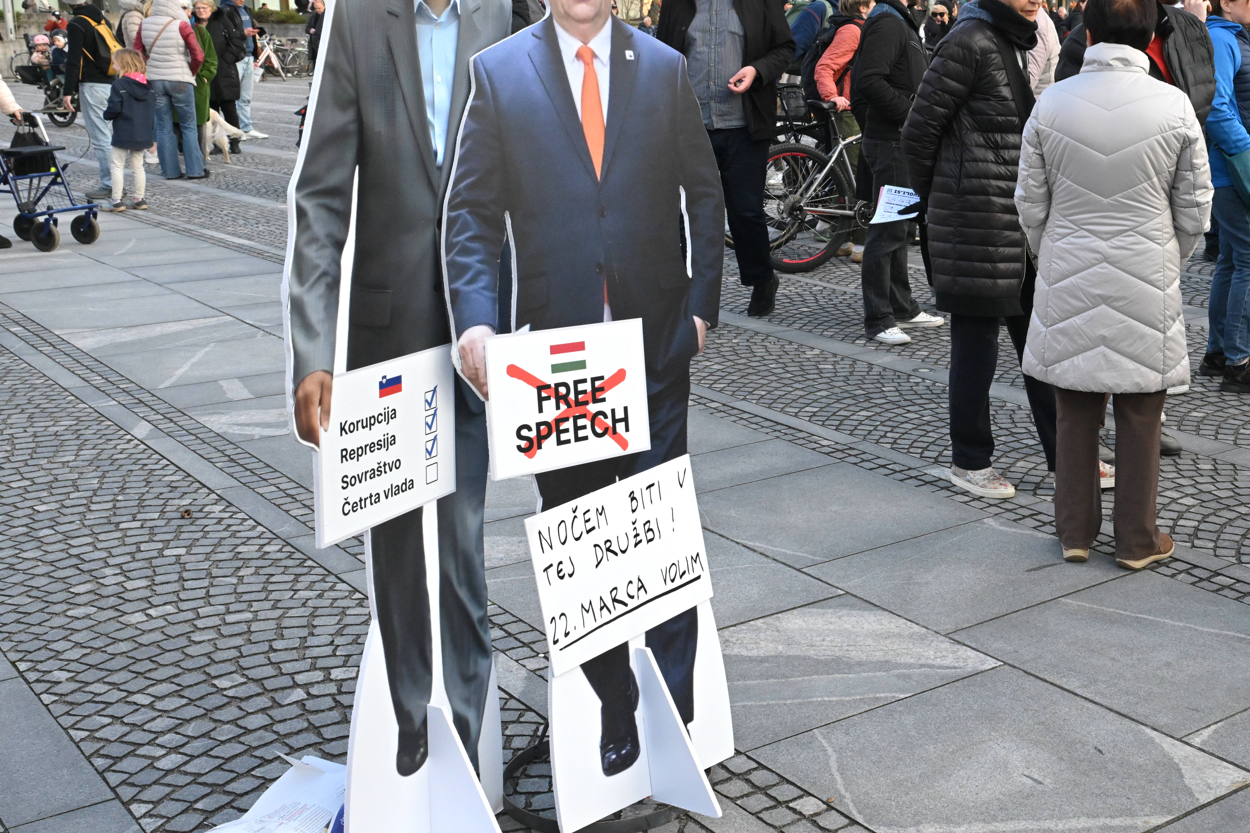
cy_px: 365
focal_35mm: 47
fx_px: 1632
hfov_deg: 40.6
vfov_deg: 28.6
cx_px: 954
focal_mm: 30
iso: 1600
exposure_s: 1/500
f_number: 9
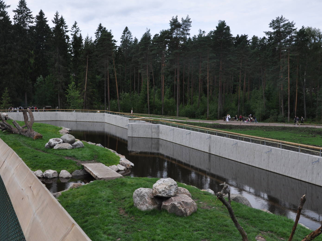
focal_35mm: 43
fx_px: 400
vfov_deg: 33.6
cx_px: 141
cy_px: 120
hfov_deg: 43.8
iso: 200
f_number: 13
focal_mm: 26
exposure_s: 1/160
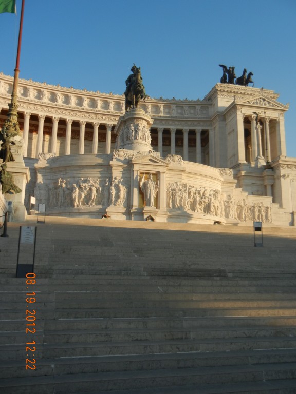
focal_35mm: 34
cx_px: 148
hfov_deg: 41.8
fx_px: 388
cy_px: 197
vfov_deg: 54.0
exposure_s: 1/722
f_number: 3.6
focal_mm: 6.2
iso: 160
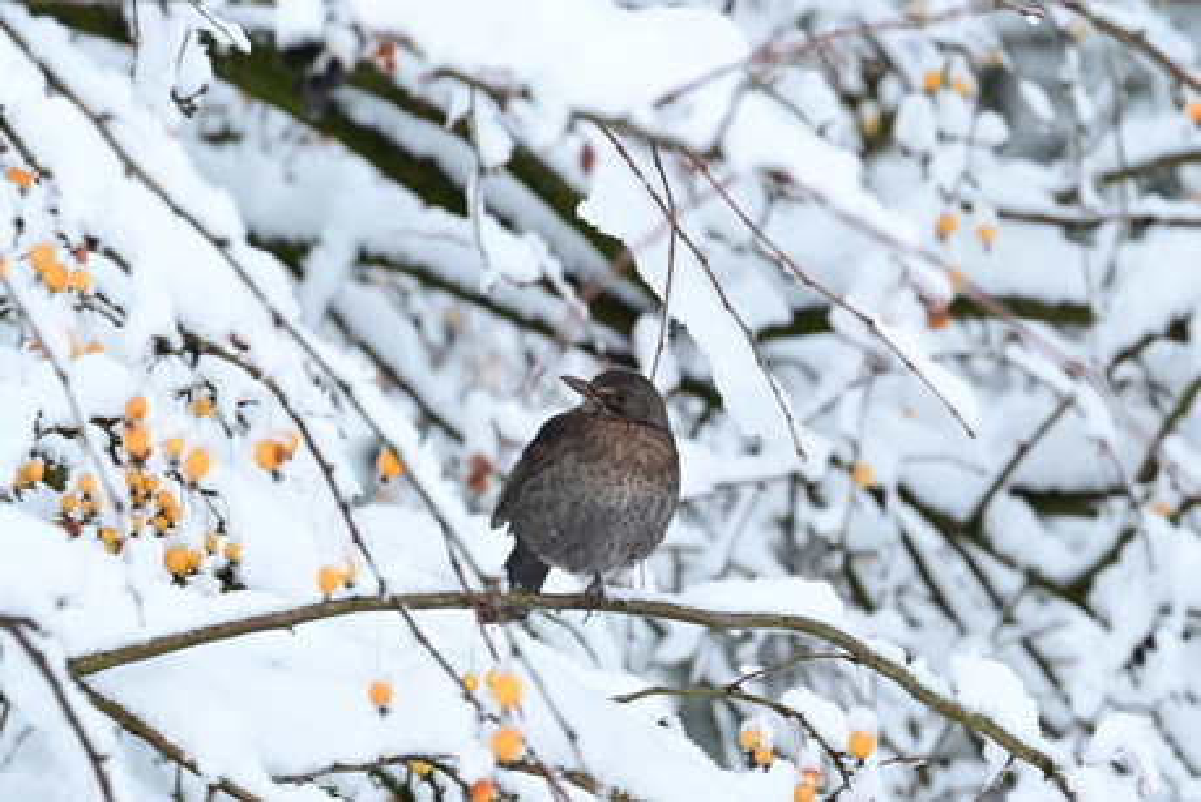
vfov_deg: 5.0
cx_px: 600
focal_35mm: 278
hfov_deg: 7.4
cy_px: 401
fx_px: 9260
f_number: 9
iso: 3200
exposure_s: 1/50
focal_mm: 185
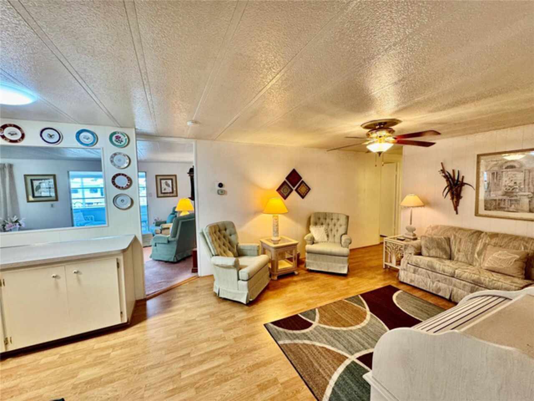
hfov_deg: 102.1
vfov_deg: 85.7
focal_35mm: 14
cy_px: 200
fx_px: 216
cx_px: 267
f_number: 2.2
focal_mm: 2.22
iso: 200
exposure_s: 1/120
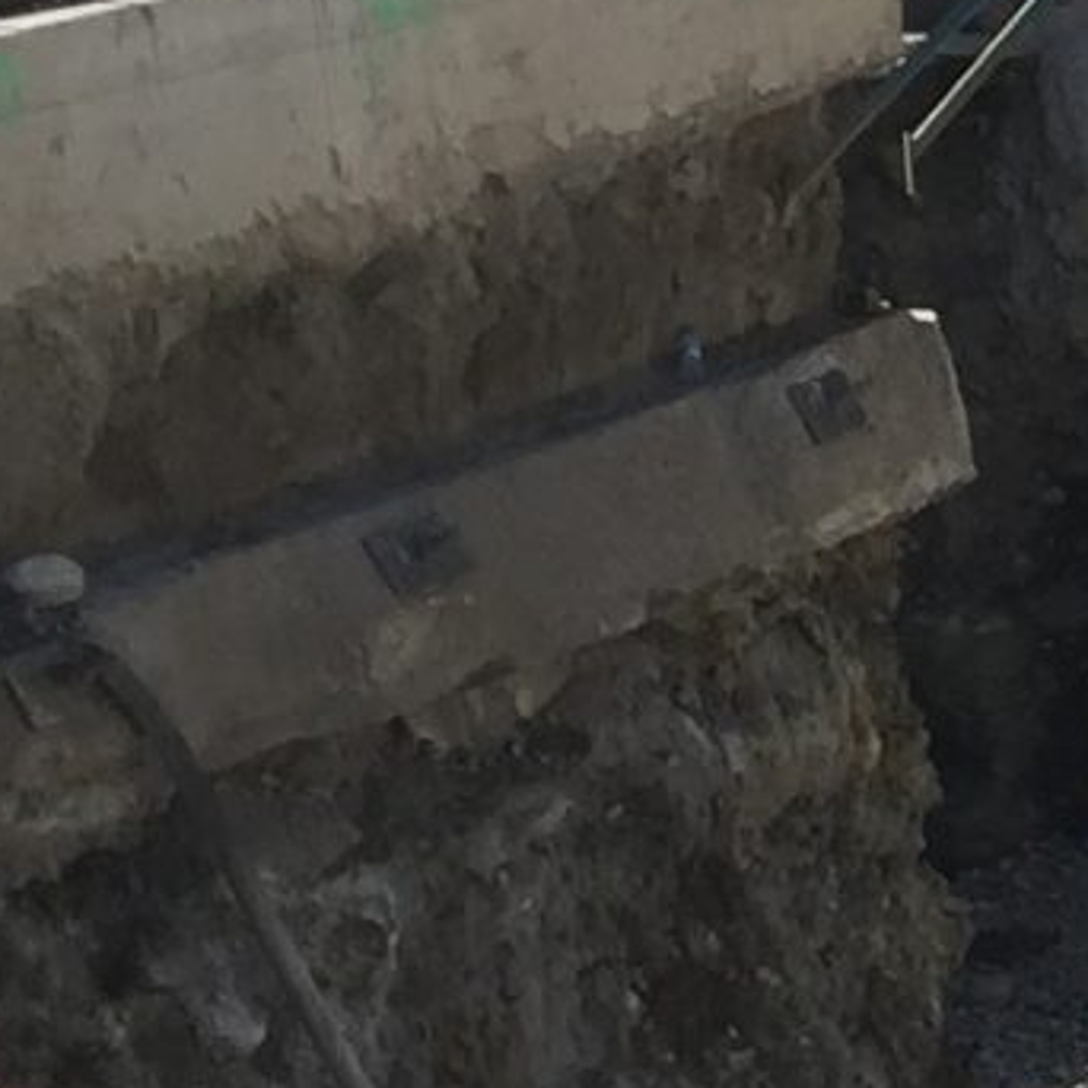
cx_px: 2500
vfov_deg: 8.8
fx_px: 6827
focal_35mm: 192
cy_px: 1836
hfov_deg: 8.4
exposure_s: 1/1099
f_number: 2.2
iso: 32
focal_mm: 4.15
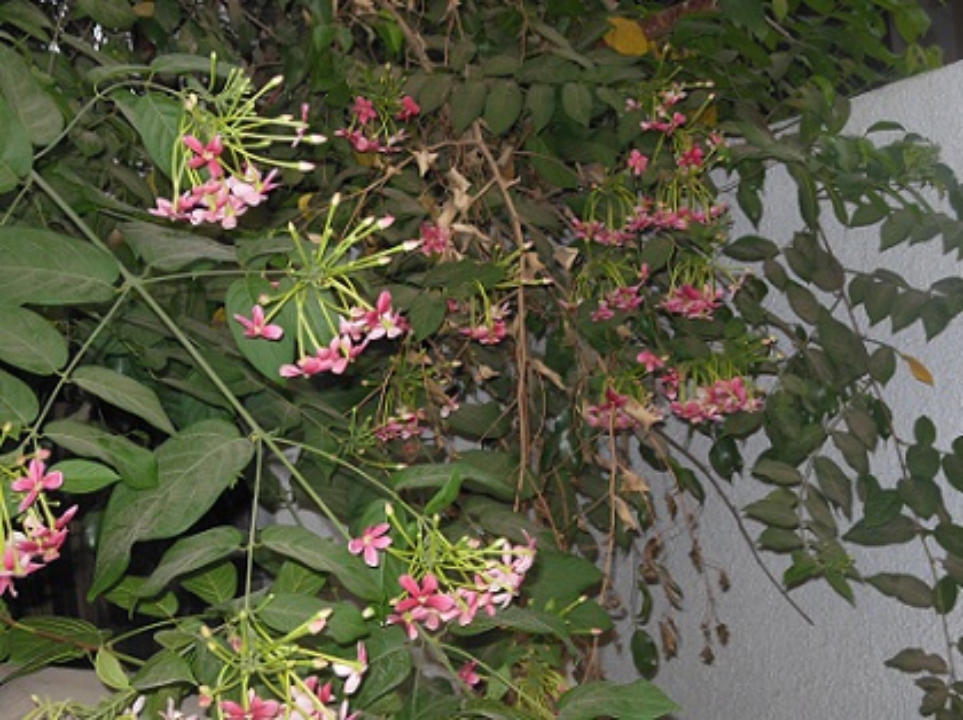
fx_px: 1389
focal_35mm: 50
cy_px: 360
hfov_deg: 38.2
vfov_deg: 29.1
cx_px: 482
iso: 200
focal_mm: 8.9
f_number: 4
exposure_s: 1/60
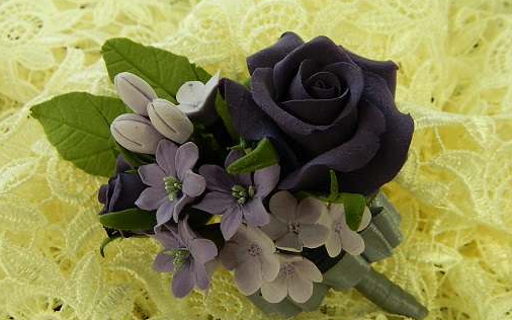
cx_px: 254
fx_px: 614
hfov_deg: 45.3
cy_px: 150
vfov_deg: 29.2
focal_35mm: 44
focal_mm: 7.3
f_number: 3.5
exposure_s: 1/15
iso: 400
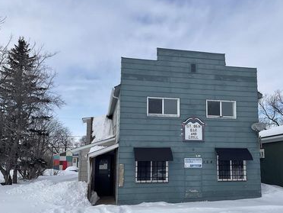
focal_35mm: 39
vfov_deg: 36.7
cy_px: 123
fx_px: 319
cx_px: 183
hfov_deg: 47.3
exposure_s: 1/4065
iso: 16
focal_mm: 3
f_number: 1.8
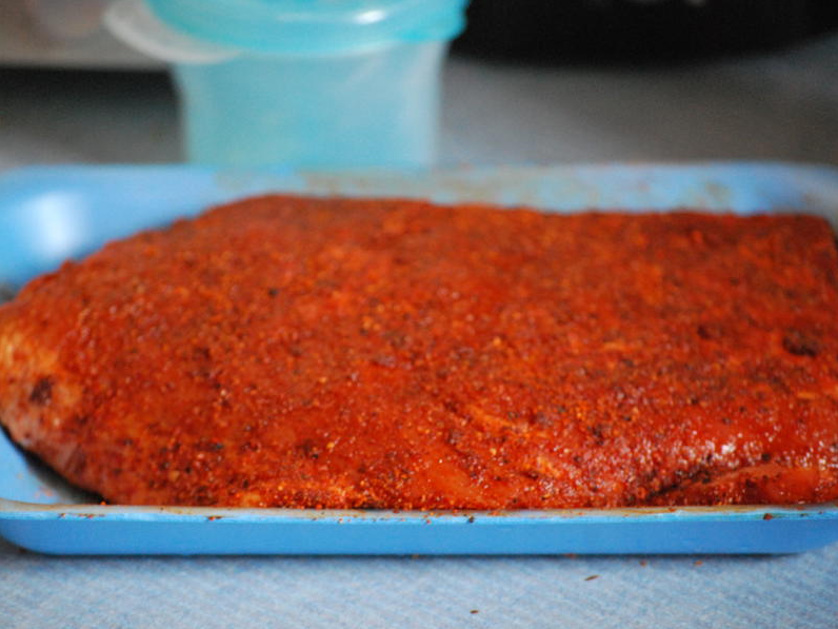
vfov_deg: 9.3
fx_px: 3873
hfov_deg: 12.3
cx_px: 404
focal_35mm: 160
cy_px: 316
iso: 1600
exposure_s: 1/15
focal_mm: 98
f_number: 4.5
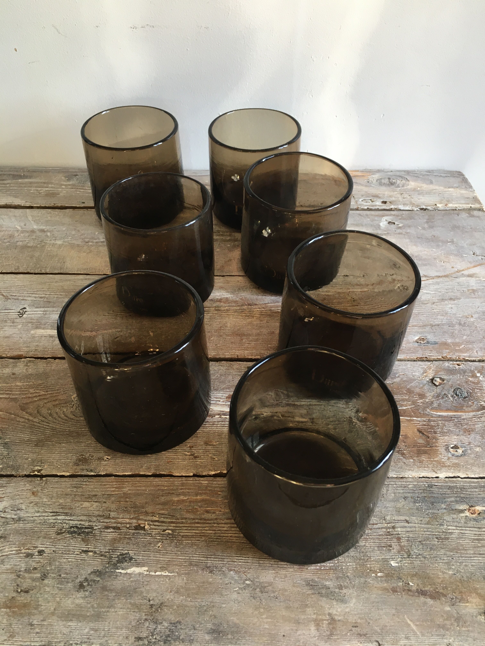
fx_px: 542
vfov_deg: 61.7
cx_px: 242
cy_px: 323
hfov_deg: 48.2
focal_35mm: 29
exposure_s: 1/33
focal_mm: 4.15
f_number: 2.2
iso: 64
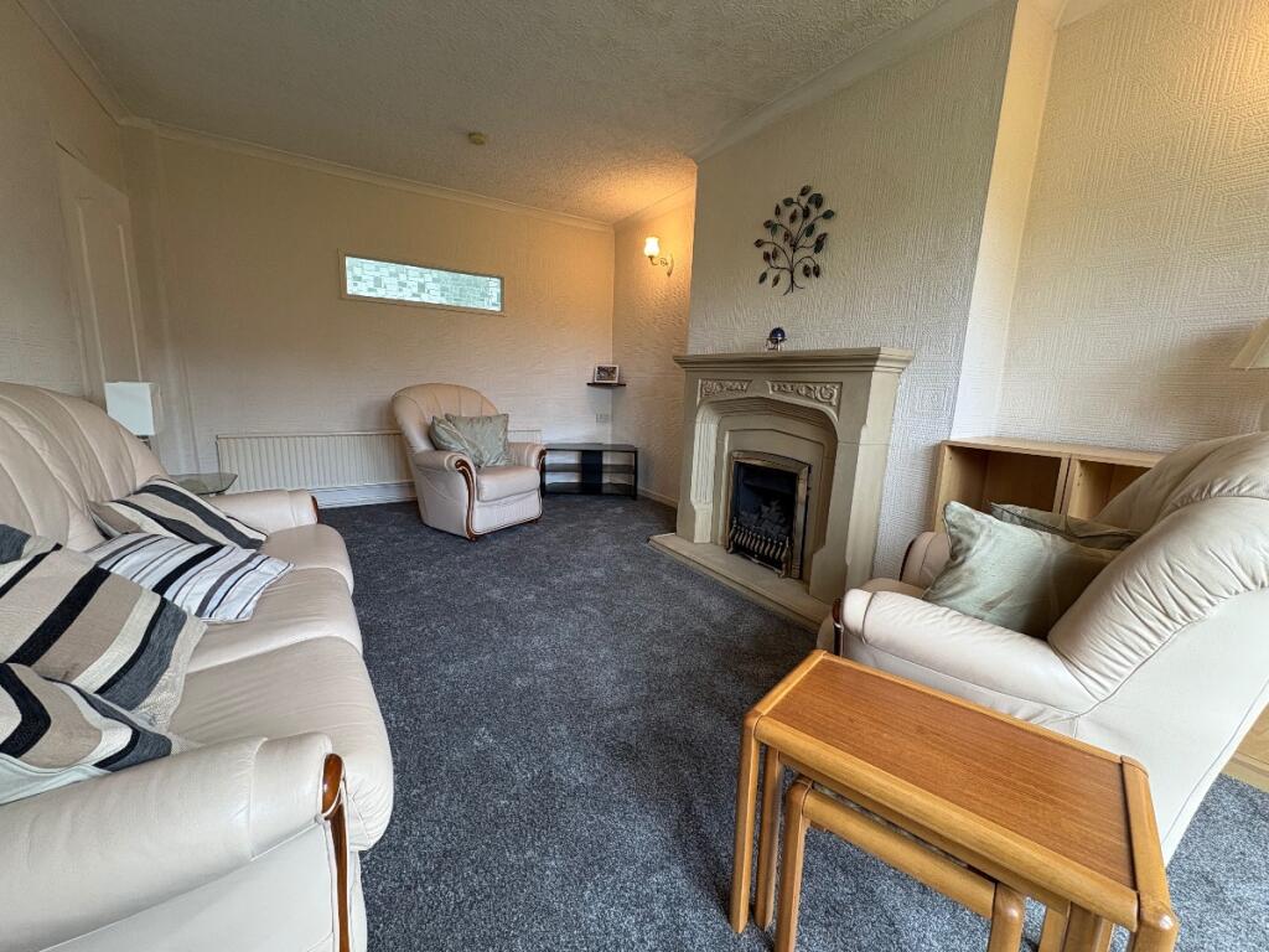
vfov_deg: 85.7
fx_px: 513
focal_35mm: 14
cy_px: 476
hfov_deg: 102.1
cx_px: 634
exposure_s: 1/100
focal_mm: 2.22
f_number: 2.2
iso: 160
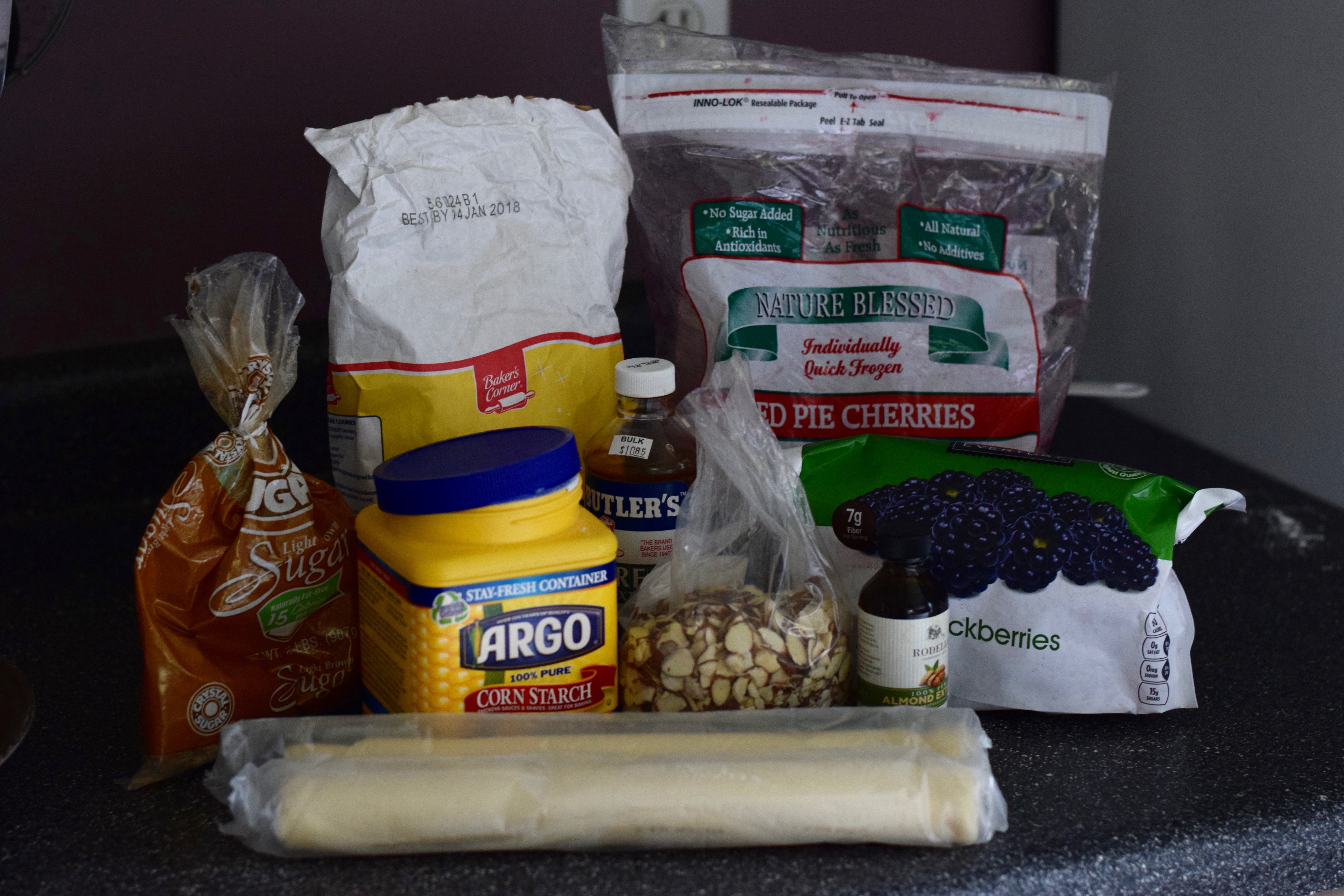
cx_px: 672
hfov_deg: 27.0
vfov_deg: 18.2
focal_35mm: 75
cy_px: 448
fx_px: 2800
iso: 1100
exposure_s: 1/60
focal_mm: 50
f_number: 1.8
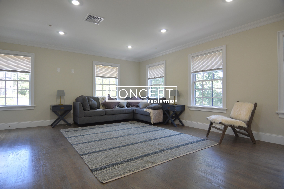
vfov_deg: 67.3
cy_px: 94
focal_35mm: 18
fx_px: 142
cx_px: 142
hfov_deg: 90.0
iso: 400
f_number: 4.5
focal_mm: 12
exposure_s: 1/80
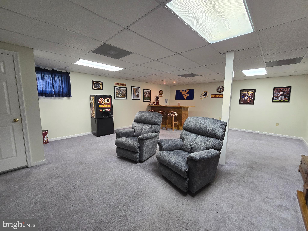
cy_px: 116
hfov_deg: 106.2
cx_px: 154
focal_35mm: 13
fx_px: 116
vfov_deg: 89.9
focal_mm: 2.2
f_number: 2.2
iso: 160
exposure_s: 1/60
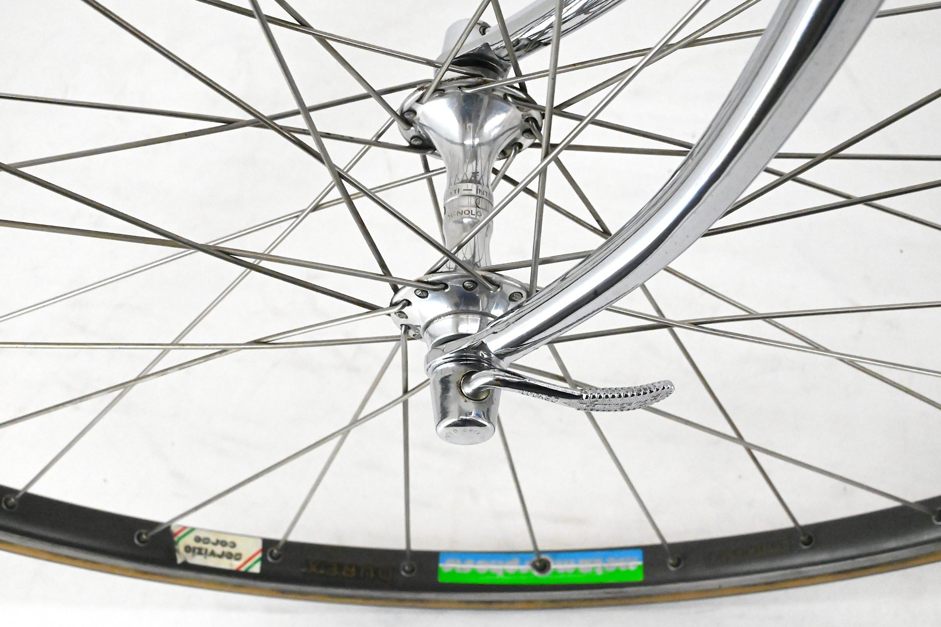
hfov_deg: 28.9
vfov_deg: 19.4
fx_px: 1829
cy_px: 314
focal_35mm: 70
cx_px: 470
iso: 25600
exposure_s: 1/640
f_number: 20
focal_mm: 70
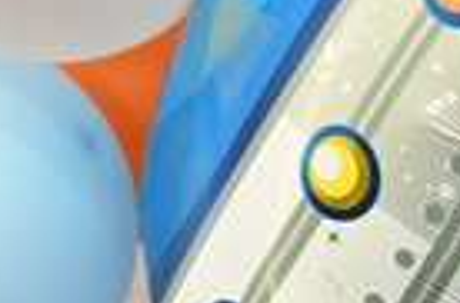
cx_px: 1680
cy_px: 911
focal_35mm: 633
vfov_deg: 2.1
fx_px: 8061
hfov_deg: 3.2
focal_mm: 85
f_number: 2.8
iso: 3200
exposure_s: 1/125
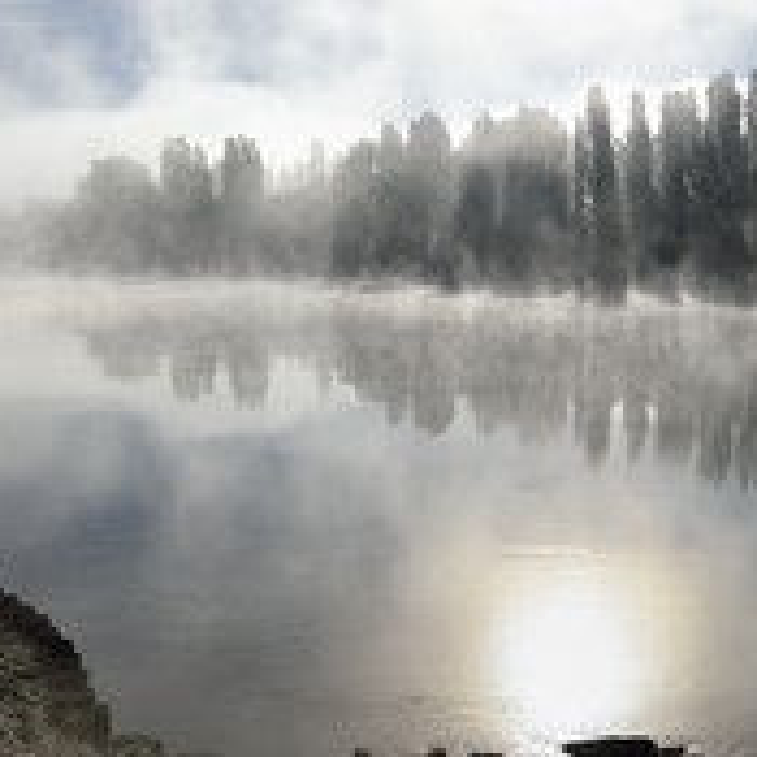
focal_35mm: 55
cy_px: 463
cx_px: 545
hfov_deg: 30.7
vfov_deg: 31.0
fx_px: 1361
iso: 200
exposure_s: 1/400
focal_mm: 27
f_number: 16
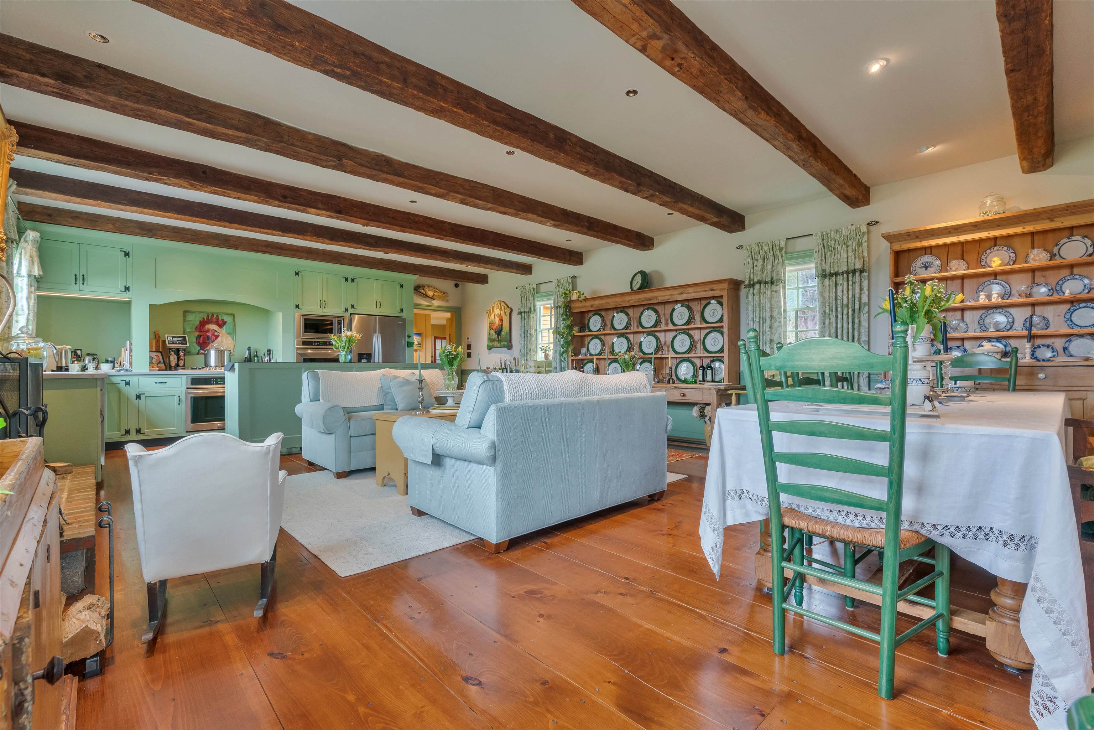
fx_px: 486
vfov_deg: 73.8
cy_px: 365
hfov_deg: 96.7
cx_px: 547
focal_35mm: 16
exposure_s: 1/30
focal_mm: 16
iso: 800
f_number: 8
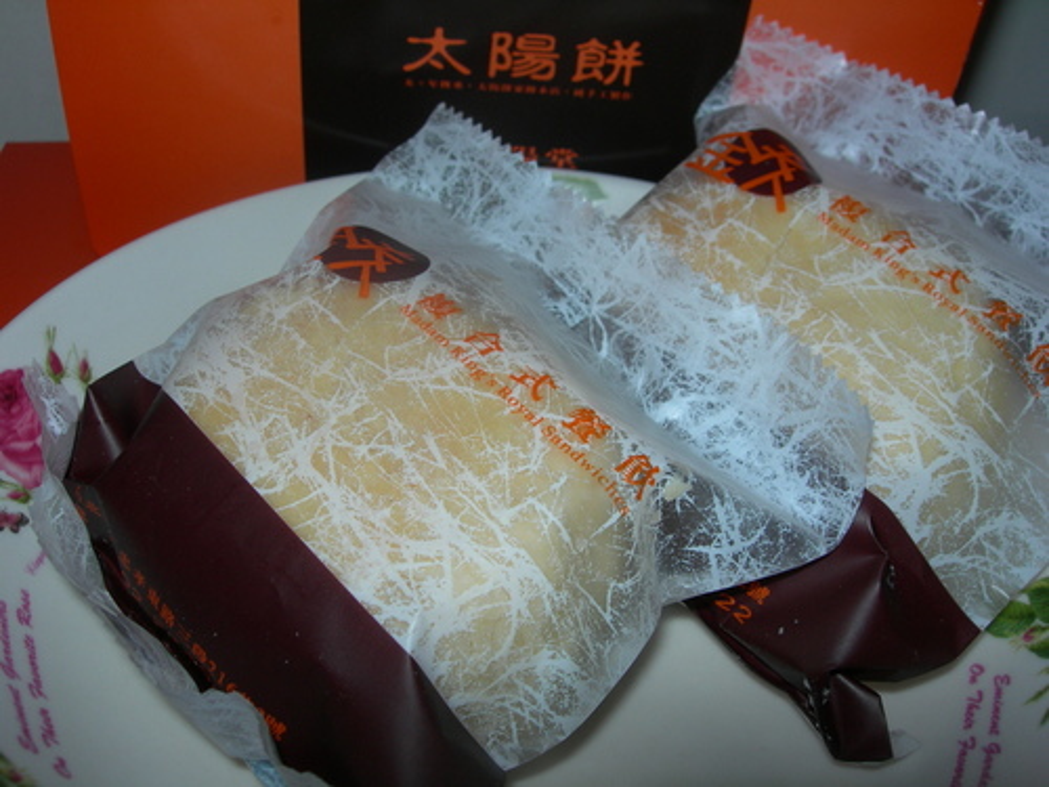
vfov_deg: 37.7
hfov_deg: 49.0
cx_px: 524
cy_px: 394
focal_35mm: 38
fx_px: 1152
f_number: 4.8
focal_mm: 7.8
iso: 50
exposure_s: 1/60.1
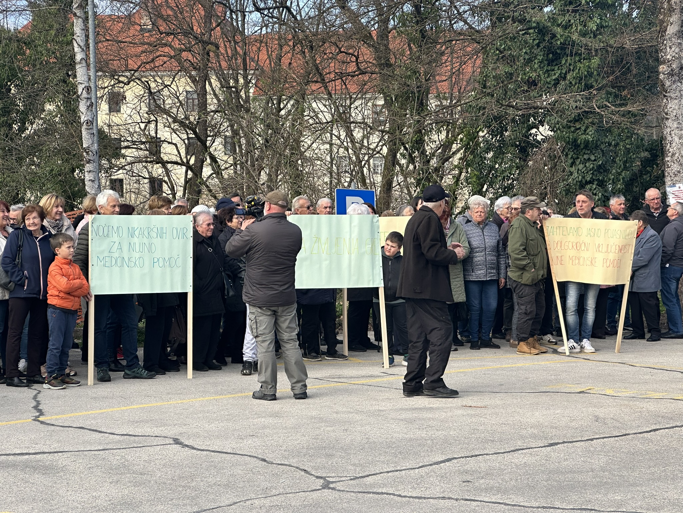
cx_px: 342
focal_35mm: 77
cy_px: 256
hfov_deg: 25.3
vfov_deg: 19.1
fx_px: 1519
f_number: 2.8
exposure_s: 1/158
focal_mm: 9
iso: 32
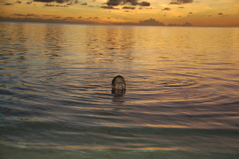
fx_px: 438
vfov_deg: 20.6
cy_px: 80
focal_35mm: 66
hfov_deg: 30.5
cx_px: 120
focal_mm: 44
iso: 200
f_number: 4.8
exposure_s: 1/100
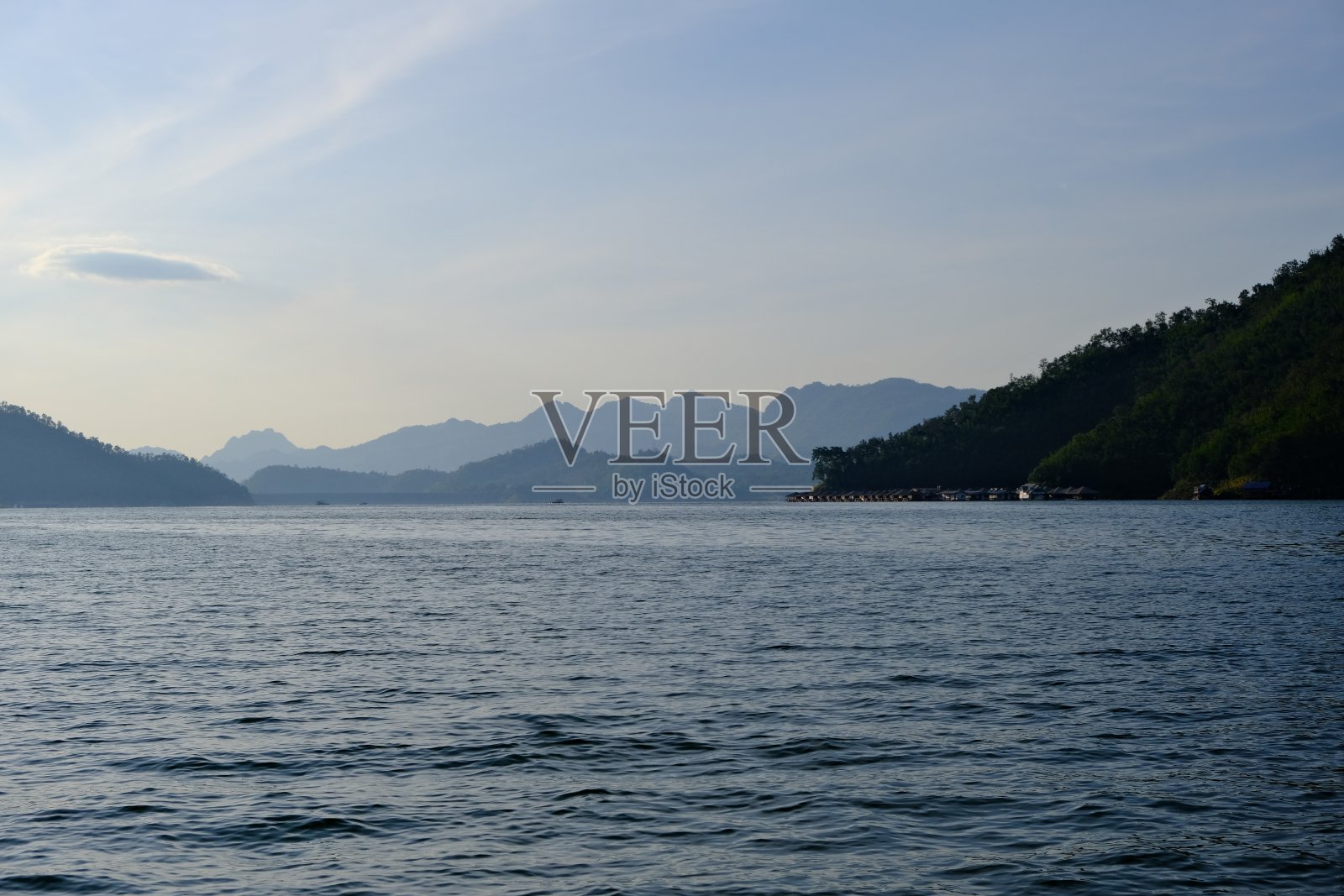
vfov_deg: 25.1
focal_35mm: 54
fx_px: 2016
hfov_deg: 36.9
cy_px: 448
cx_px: 672
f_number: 5.6
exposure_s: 1/2400
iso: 320
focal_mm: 35.8
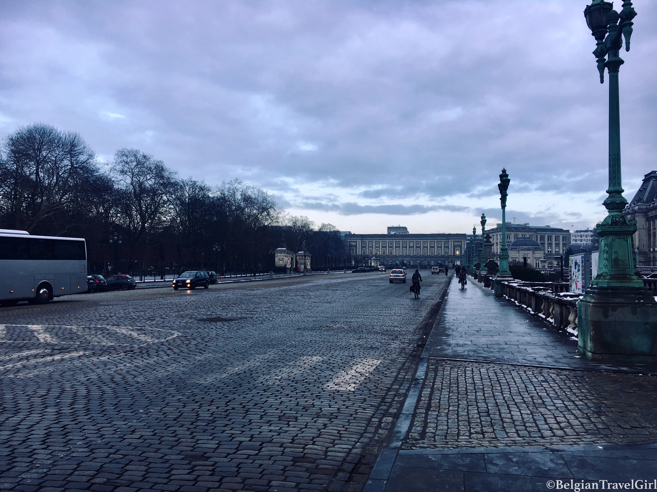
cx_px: 328
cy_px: 246
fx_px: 550
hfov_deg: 61.7
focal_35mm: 29
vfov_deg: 48.2
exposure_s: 1/100
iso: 25
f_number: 2.2
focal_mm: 4.15
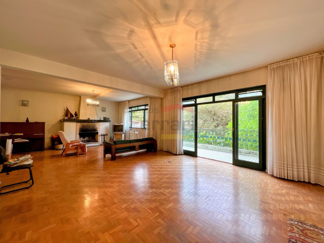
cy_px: 122
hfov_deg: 106.2
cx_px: 162
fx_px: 122
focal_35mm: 13
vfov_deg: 89.9
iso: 64
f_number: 1.8
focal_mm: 1.57
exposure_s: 1/30
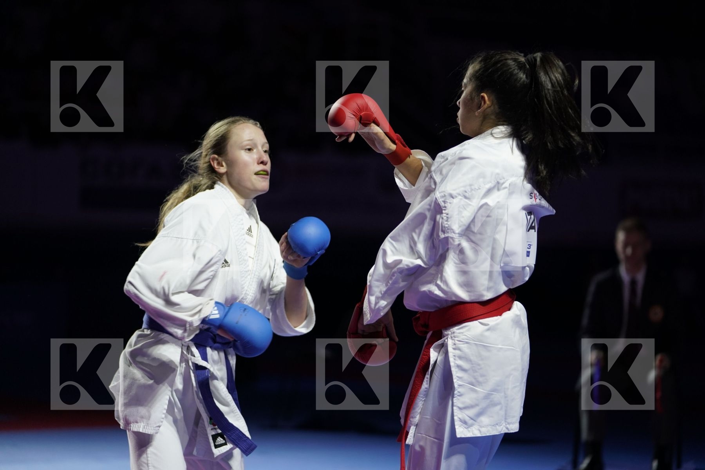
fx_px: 2428
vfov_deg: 11.1
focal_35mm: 124
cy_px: 235
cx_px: 352
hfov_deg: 16.5
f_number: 2.8
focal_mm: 124
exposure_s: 1/1000
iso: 1600
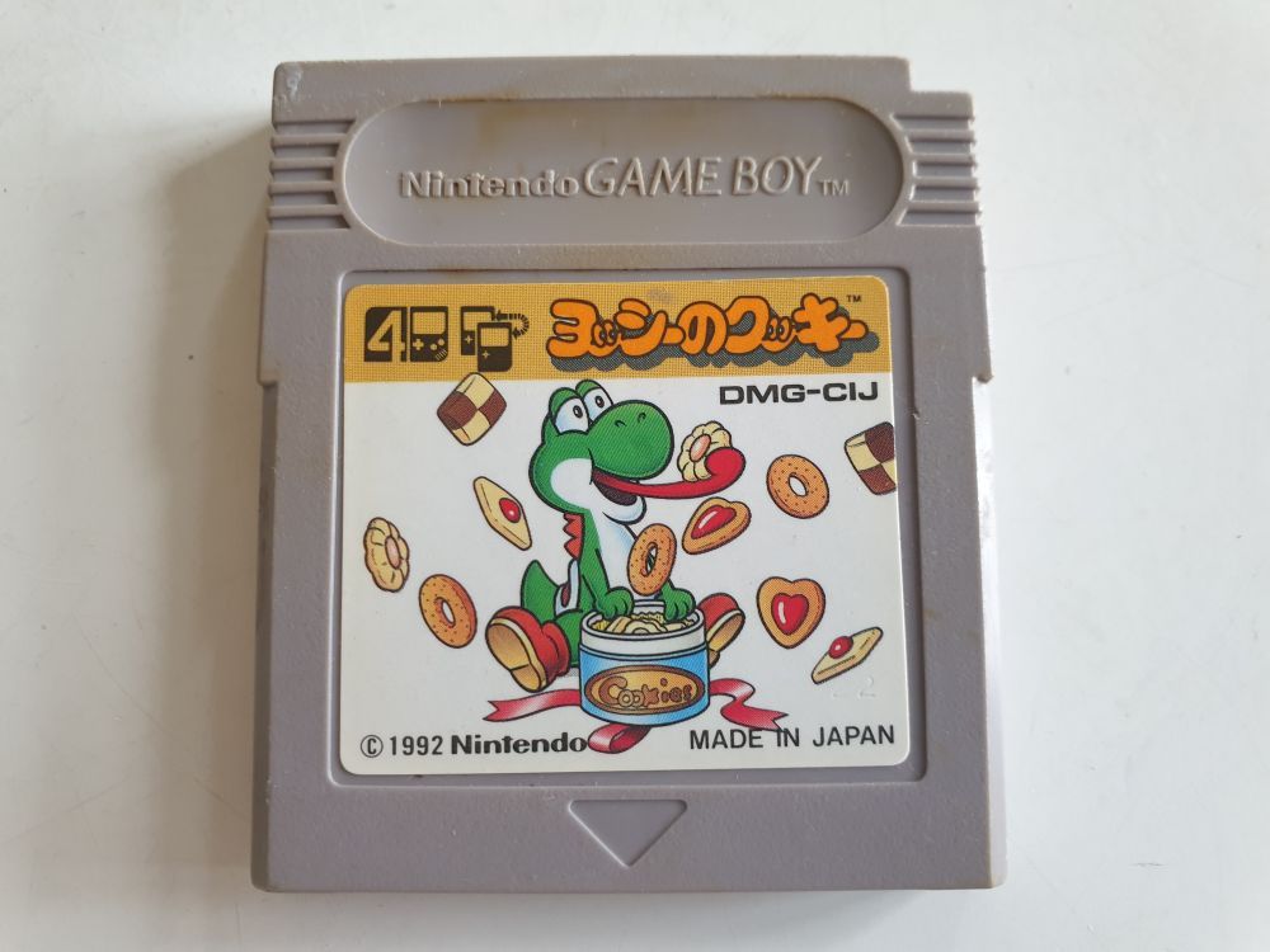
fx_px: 954
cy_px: 476
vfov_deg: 53.1
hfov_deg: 67.3
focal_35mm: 26
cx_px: 635
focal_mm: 4.3
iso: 320
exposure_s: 1/50
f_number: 2.4
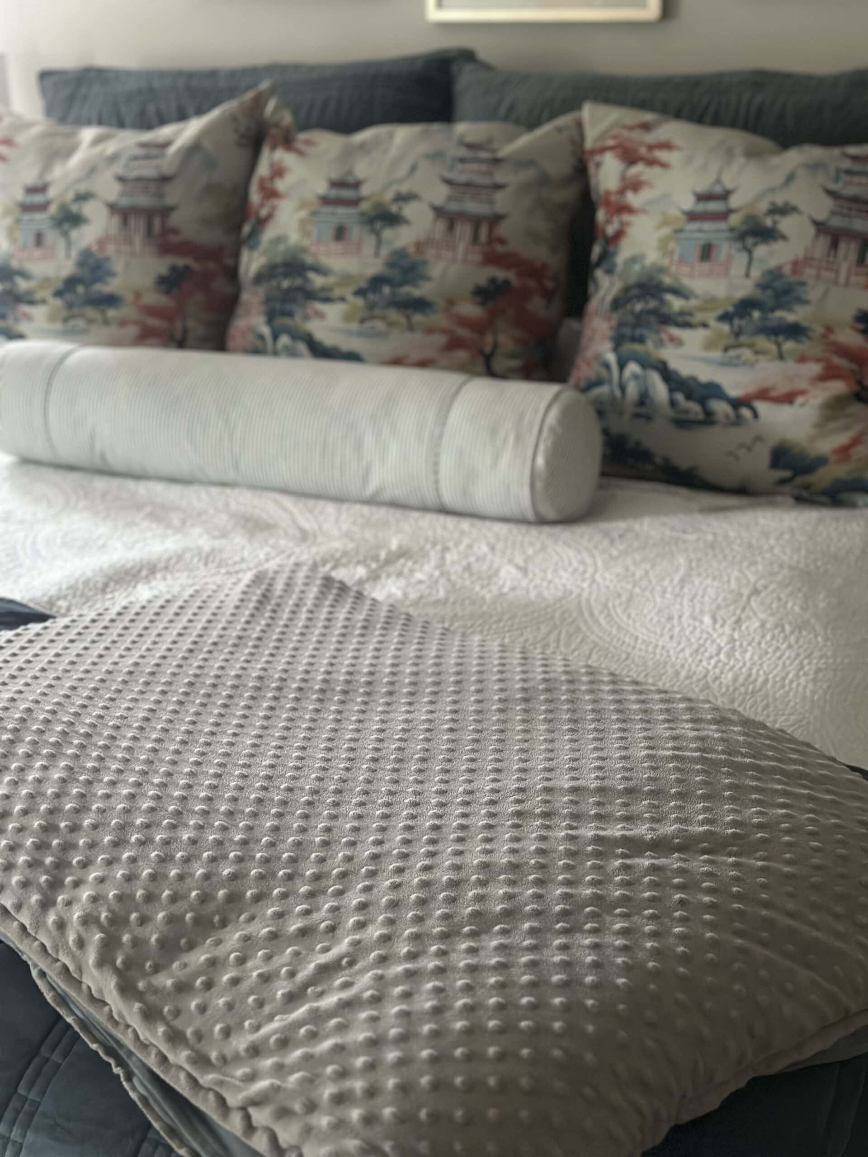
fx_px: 1605
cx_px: 434
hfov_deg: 30.3
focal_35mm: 48
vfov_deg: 39.7
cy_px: 578
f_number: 1.78
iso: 640
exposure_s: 1/40
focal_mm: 6.86
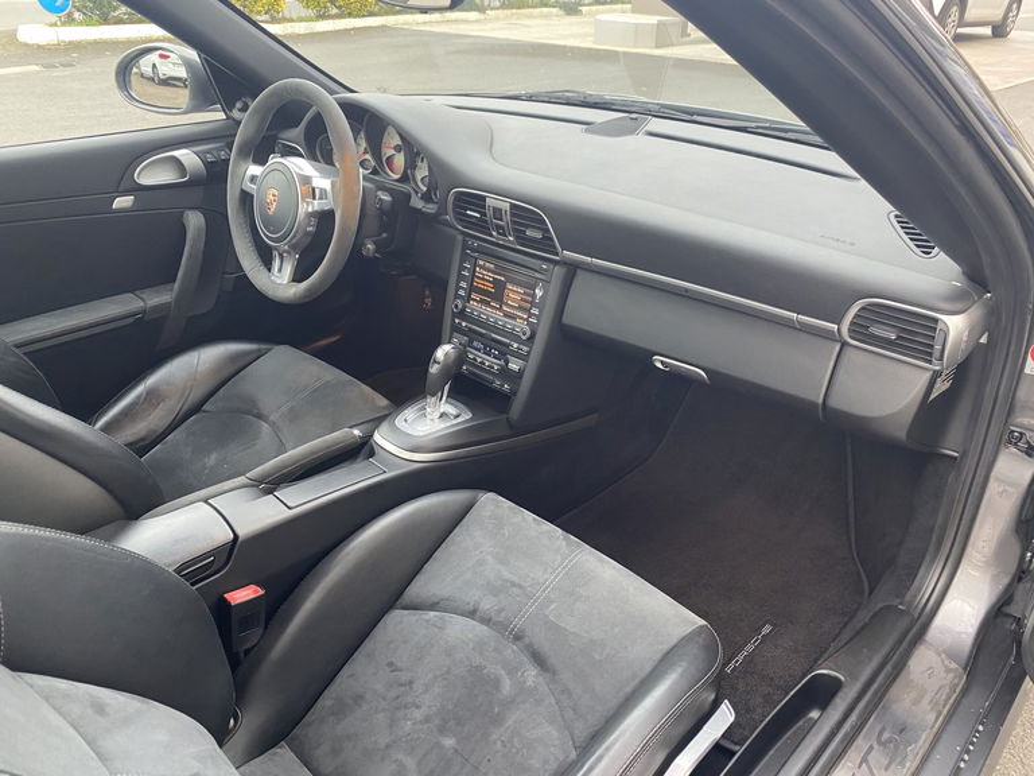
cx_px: 517
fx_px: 777
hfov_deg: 67.3
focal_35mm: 26
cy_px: 388
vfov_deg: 53.1
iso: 125
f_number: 1.8
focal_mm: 4.25
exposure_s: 1/68
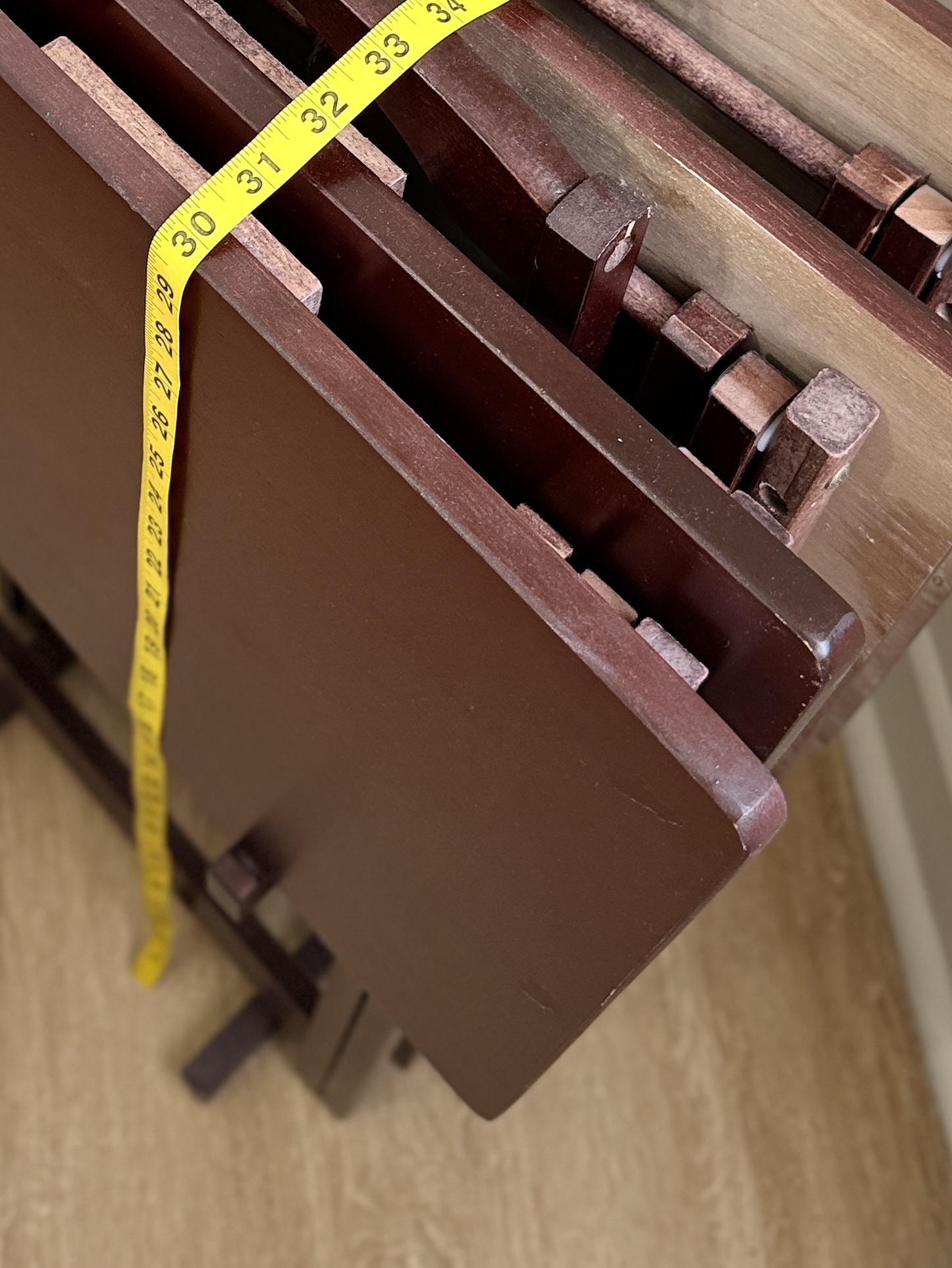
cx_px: 289
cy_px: 72
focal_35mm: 50
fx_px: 1833
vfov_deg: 35.4
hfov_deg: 28.8
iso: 200
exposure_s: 1/60
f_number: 1.78
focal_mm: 6.76
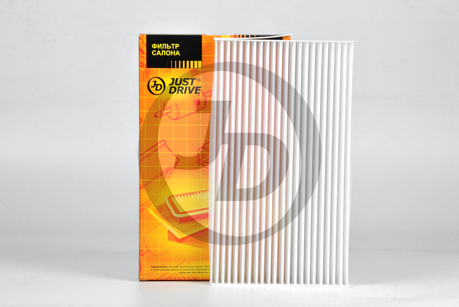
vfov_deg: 12.2
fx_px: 1436
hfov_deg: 18.2
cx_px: 230
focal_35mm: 112
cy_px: 154
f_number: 14
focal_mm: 75
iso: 200
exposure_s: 1/200
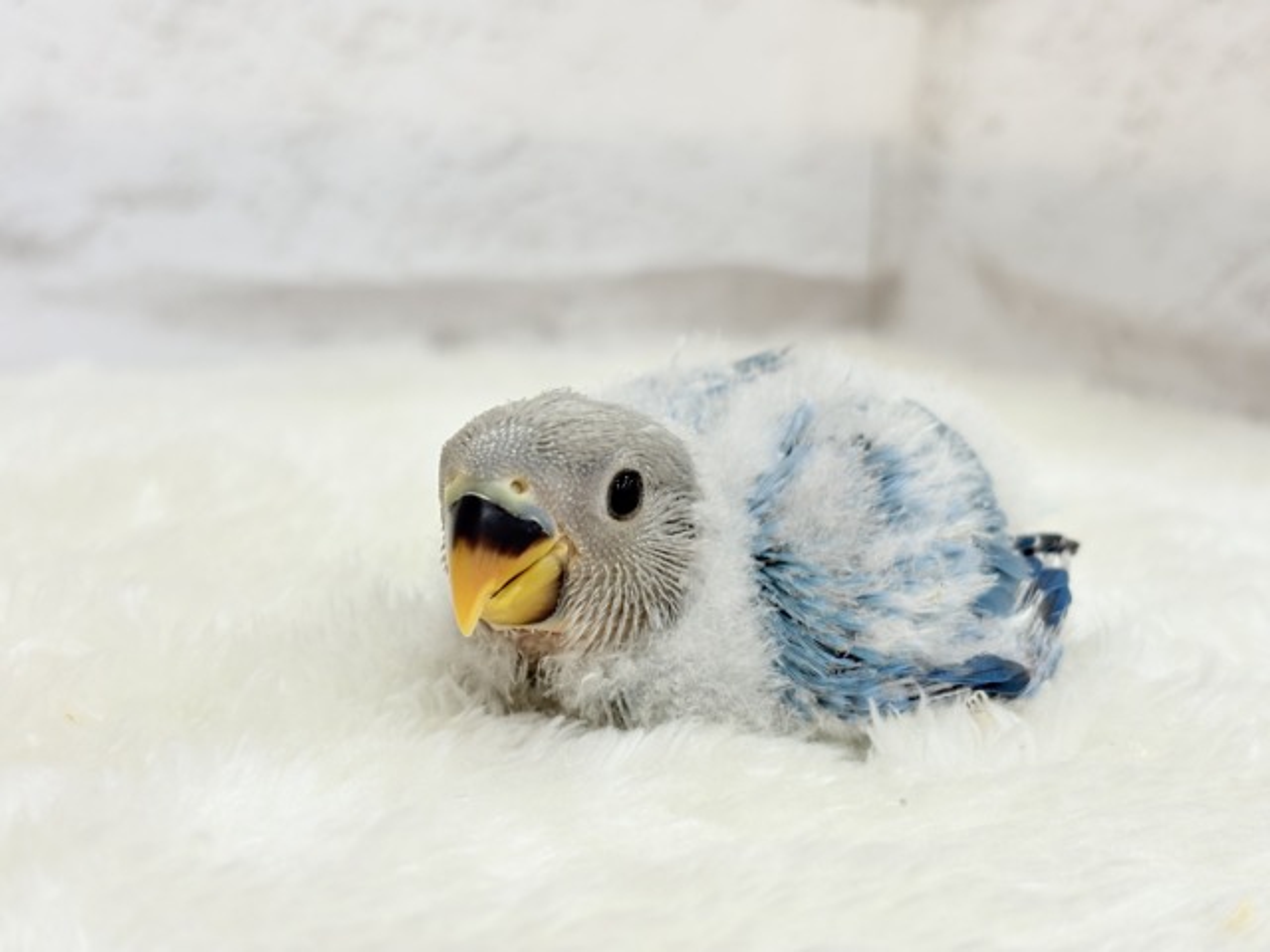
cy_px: 476
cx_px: 635
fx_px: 1908
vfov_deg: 28.0
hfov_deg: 36.8
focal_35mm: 52
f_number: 1.6
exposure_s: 1/50
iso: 32
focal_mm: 5.96
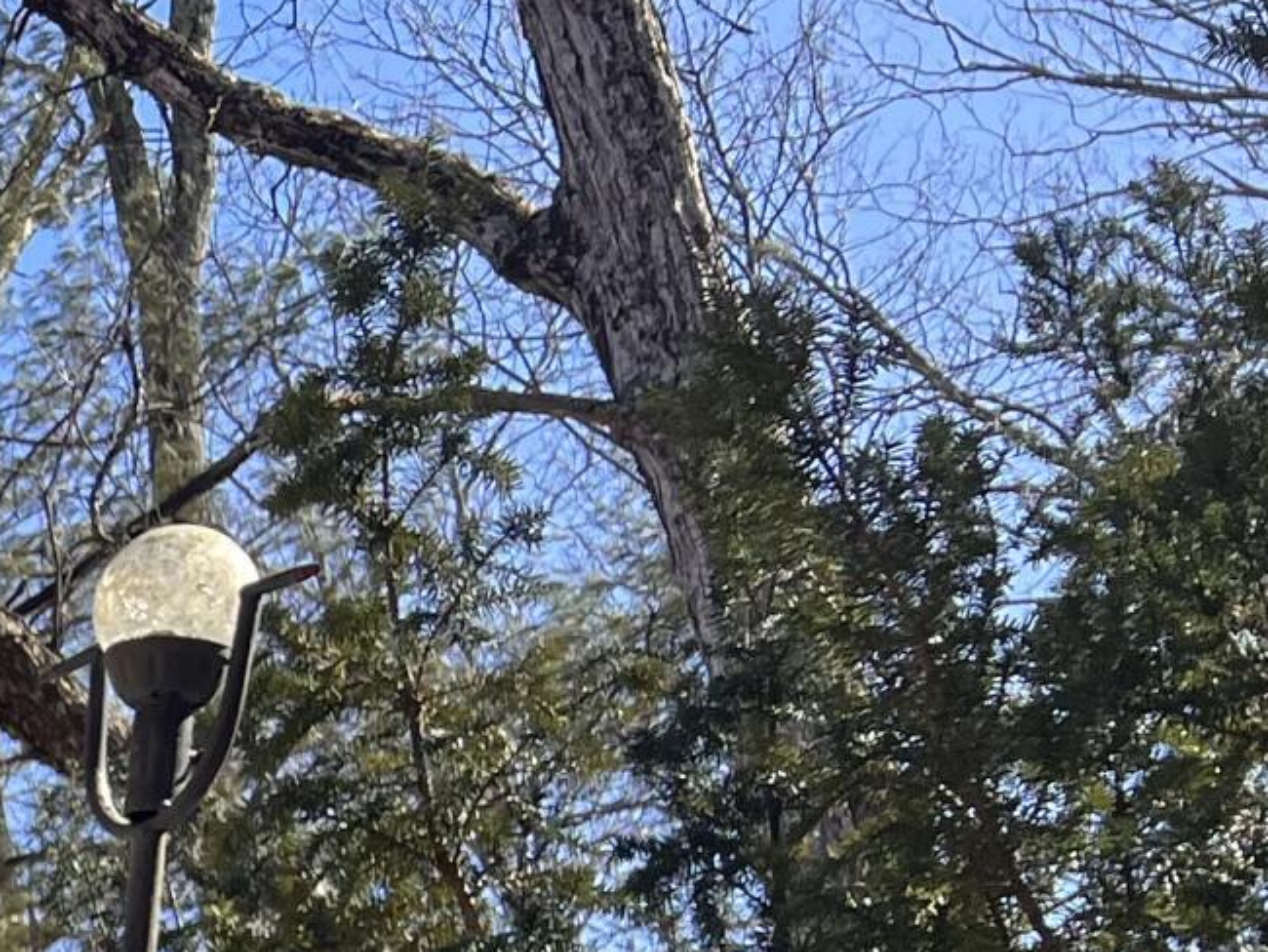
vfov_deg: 11.6
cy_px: 1623
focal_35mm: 120
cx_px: -1639
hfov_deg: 13.0
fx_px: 4397
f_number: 1.5
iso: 50
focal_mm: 5.7
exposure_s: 1/1377
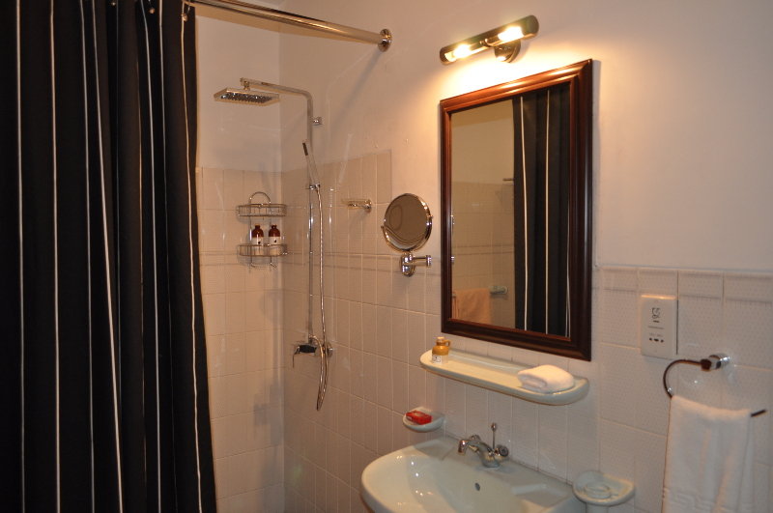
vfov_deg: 47.8
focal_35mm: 27
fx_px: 579
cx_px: 386
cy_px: 256
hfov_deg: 67.5
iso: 400
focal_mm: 18
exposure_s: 1/20
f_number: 3.5
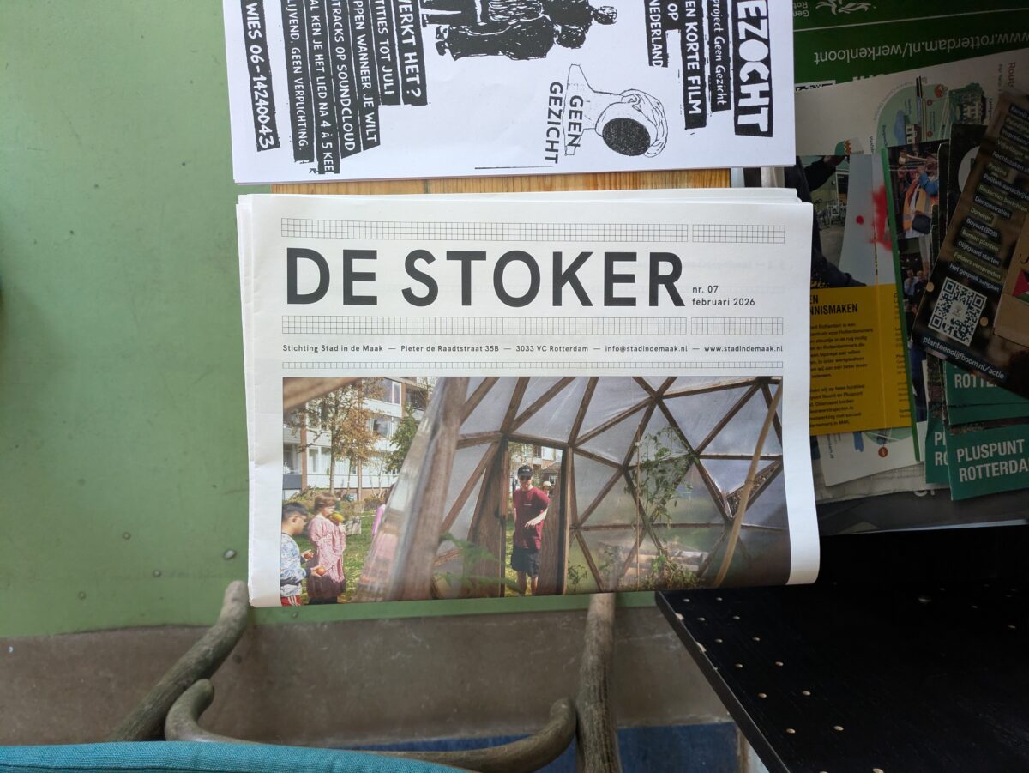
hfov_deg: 69.4
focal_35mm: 25
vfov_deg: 54.9
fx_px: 743
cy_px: 386
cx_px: 514
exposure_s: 1/100
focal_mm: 5.43
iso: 401
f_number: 1.89
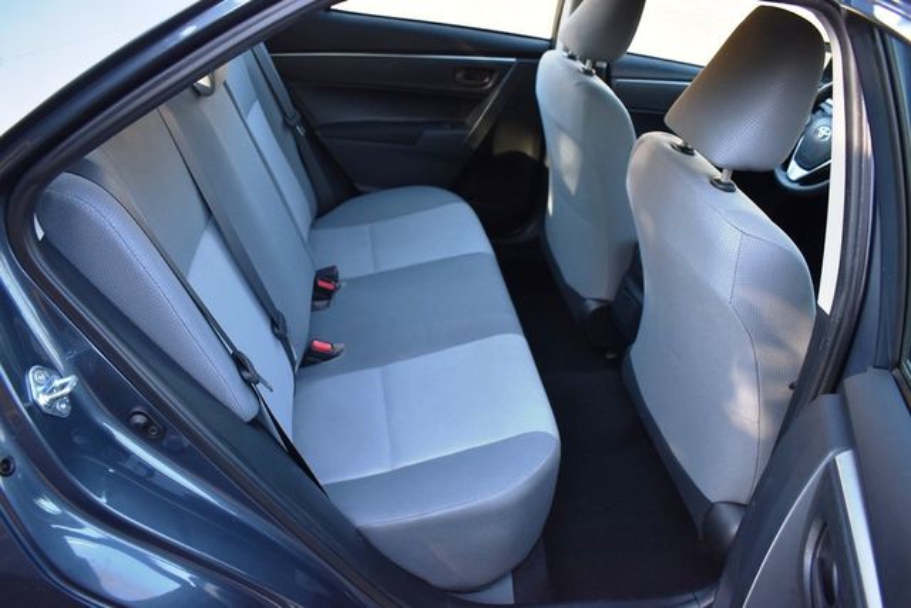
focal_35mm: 27
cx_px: 456
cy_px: 304
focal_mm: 18
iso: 720
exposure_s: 1/250
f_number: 3.5
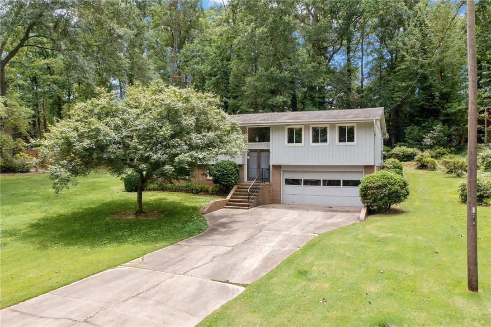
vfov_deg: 46.4
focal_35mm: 28
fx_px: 382
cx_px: 246
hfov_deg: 65.5
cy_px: 164
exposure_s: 1/240
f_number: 2.8
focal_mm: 10.26
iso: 100
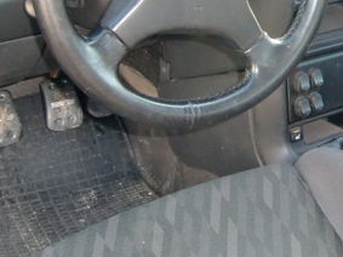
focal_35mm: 77
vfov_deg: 18.9
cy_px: 47
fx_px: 763
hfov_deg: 24.9
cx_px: 281
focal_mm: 6.1
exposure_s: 1/60
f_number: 3.6
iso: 250
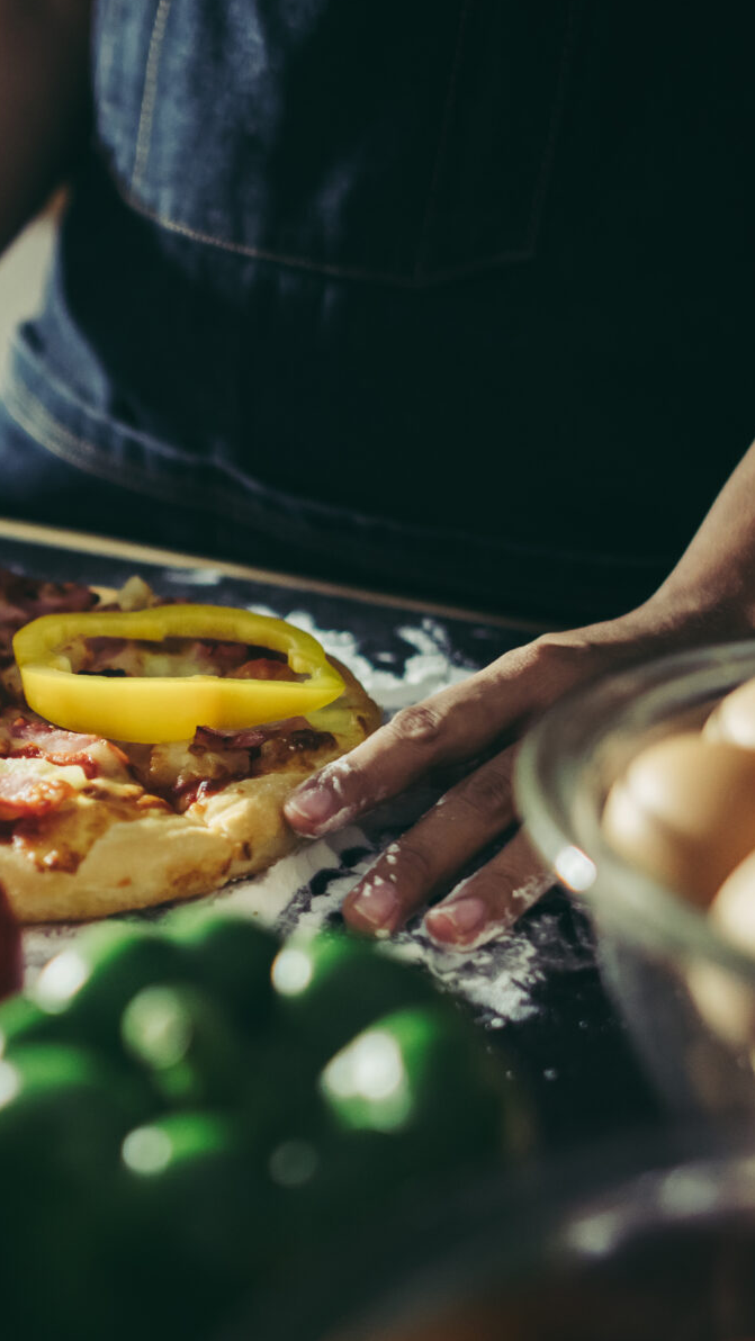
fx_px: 2241
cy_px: 719
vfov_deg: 33.3
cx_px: 6
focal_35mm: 63
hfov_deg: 18.6
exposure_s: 1/400
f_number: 1.8
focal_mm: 28
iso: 400
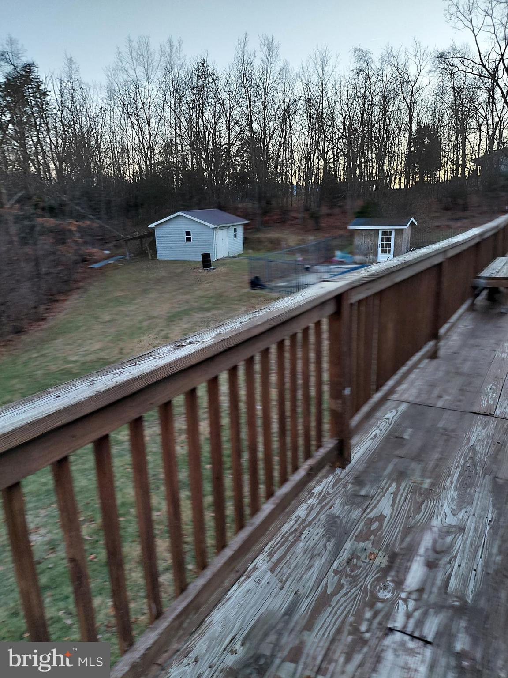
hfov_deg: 54.9
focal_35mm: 25
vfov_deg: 69.4
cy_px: 339
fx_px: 489
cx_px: 254
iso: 200
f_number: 1.8
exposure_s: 1/60
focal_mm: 4.69
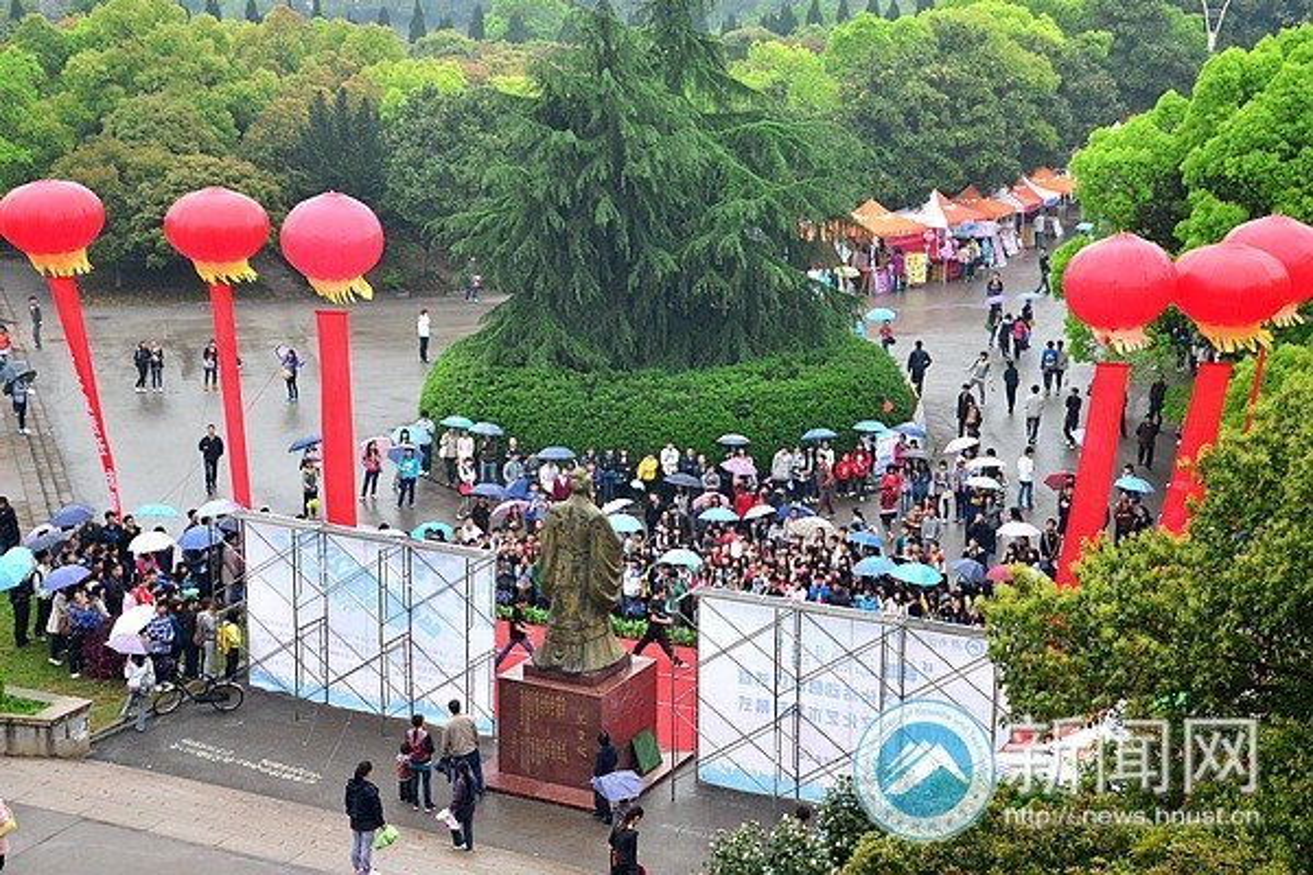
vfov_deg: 21.6
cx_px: 656
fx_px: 2298
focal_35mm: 63
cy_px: 438
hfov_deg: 31.9
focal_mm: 42
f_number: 4.8
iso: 800
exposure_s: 1/320
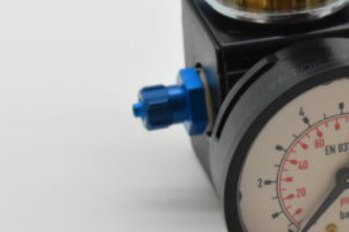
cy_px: 155
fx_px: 1803
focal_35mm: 186
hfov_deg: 11.0
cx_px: 352
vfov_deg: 7.4
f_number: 8
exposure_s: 1/1000
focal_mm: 55
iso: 1600
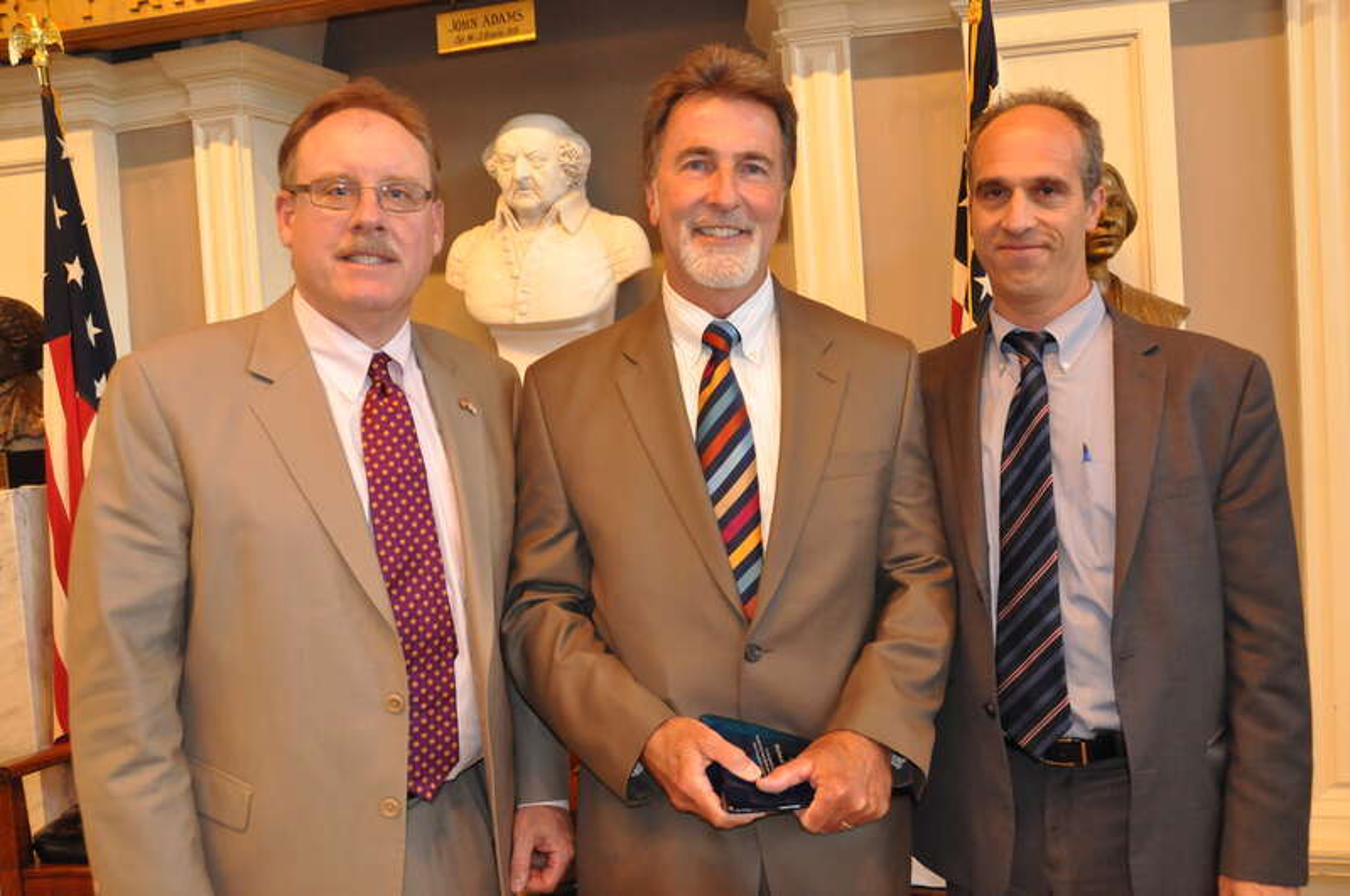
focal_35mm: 30
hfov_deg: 62.0
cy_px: 448
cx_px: 675
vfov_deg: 43.5
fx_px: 1123
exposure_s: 1/60
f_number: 5
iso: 2000
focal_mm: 20
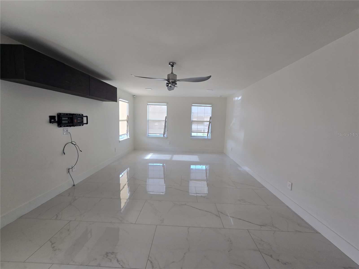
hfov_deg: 106.2
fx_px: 135
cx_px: 180
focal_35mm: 13
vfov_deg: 89.9
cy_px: 134
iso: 50
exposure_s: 1/60
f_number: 2.2
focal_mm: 2.2
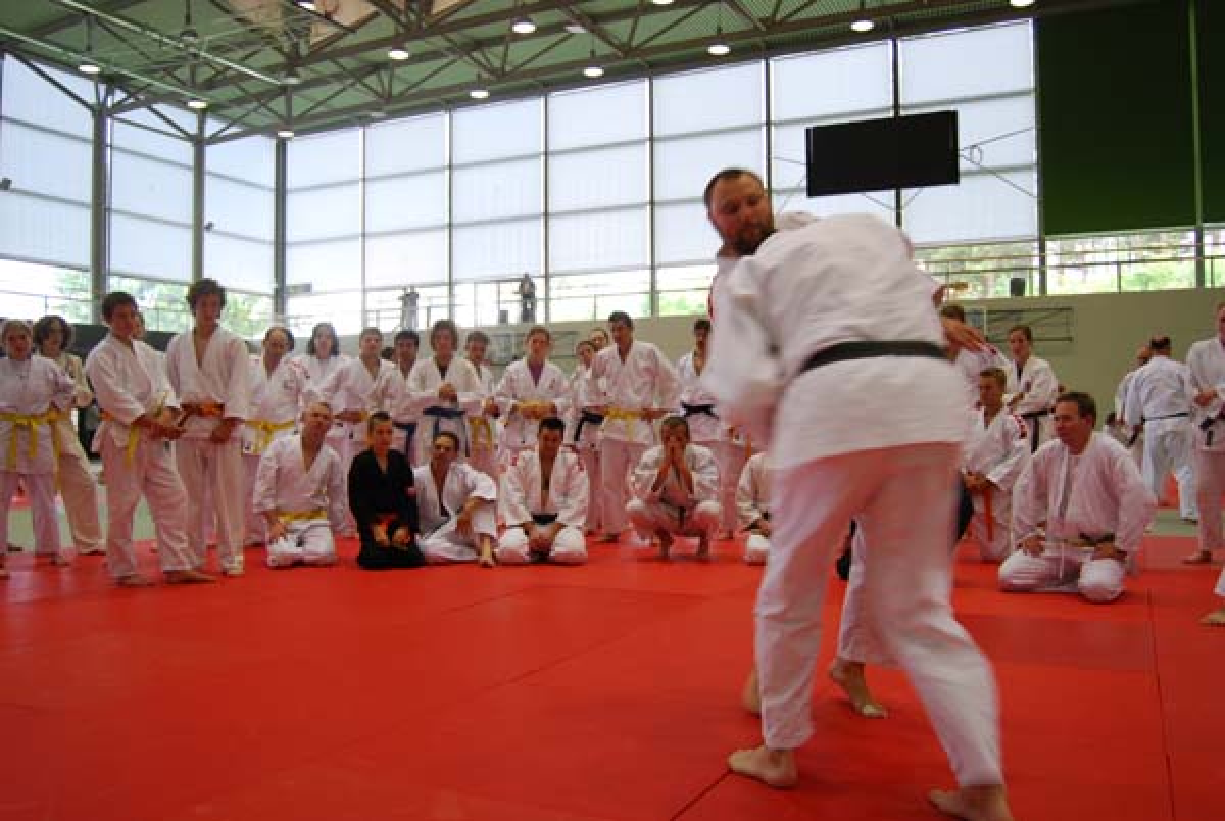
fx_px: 1022
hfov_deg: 61.9
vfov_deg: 43.7
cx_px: 612
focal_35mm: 30
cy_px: 410
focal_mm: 20
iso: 200
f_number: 3.8
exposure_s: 1/40
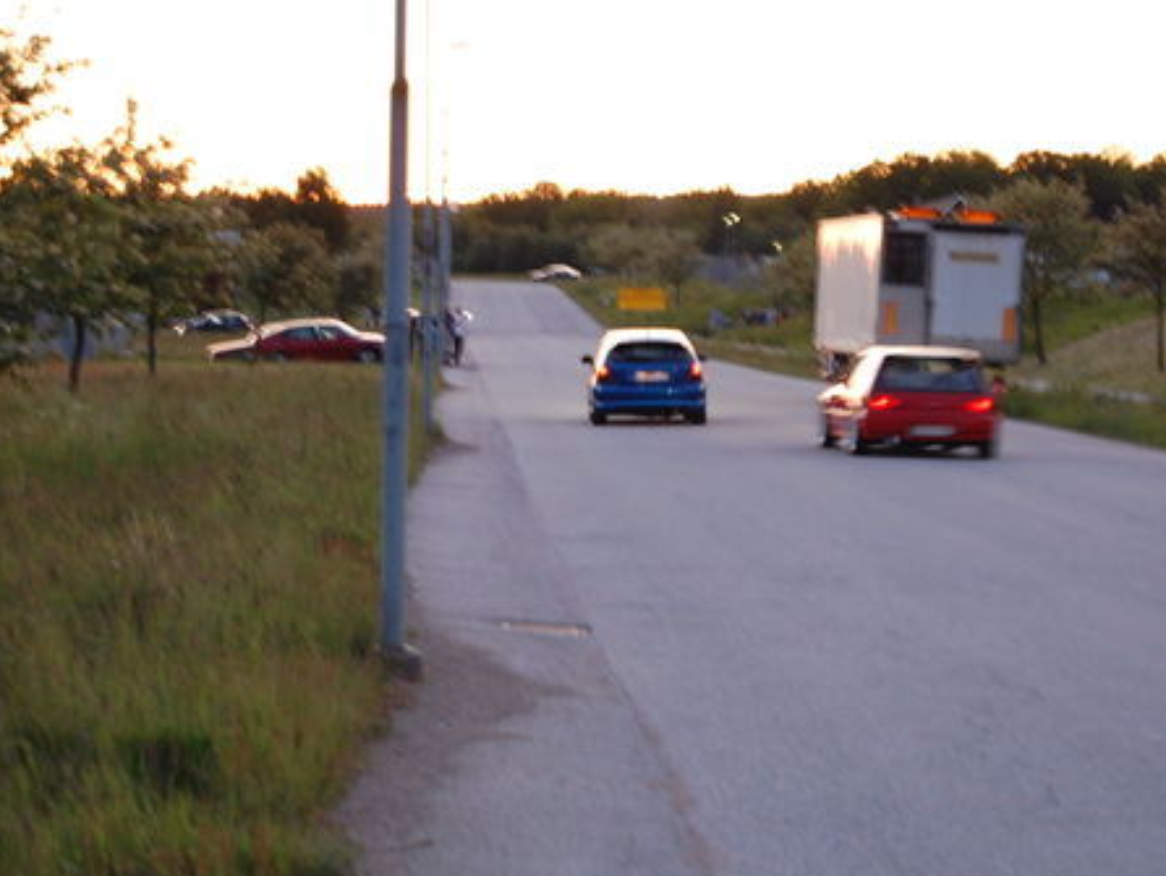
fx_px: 3832
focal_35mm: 114
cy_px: 384
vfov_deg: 13.0
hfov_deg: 17.3
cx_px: 701
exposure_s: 1/15
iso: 800
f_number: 5.6
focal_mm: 55
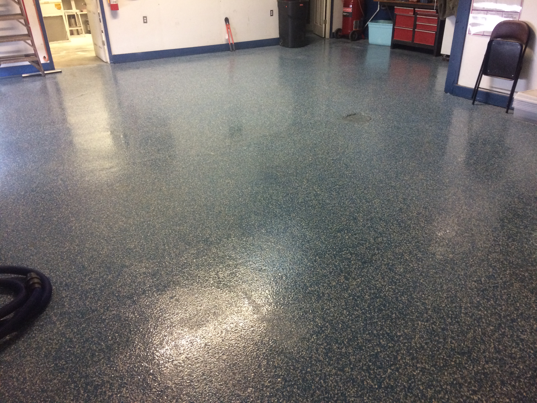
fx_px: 450
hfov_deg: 61.7
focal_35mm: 29
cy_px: 202
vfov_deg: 48.2
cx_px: 268
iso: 160
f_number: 2.2
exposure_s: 1/30
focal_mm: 4.15
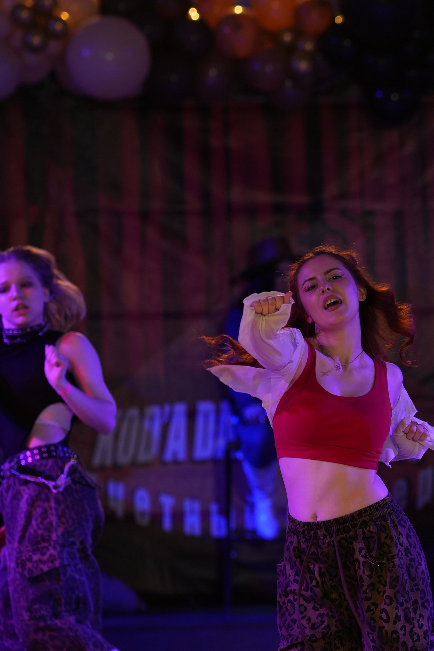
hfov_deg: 8.2
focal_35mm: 167
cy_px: 417
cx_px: 359
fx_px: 3019
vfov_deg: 12.3
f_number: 2.2
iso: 800
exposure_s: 1/400
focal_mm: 85
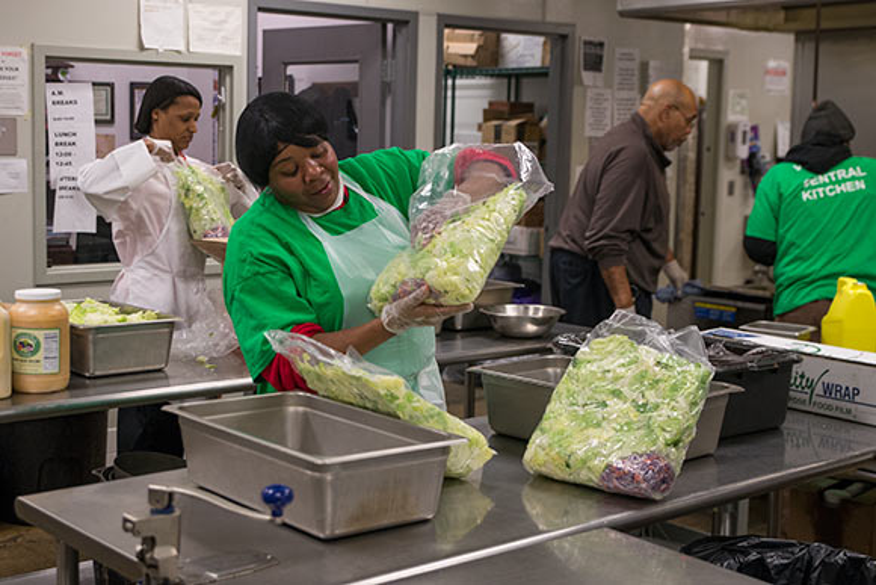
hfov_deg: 50.7
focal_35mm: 38
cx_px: 438
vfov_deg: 35.1
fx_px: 925
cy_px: 292
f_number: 4
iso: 1250
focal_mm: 38
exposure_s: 1/250
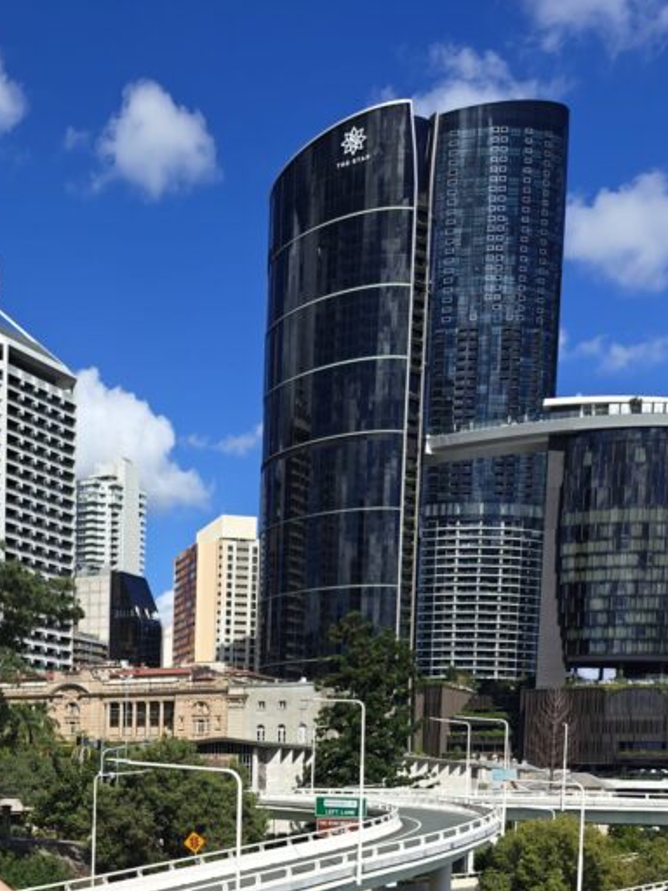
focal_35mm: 46
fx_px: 1184
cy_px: 877
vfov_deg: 37.2
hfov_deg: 30.6
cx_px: 117
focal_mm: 6.06
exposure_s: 1/3137
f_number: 1.6
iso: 50
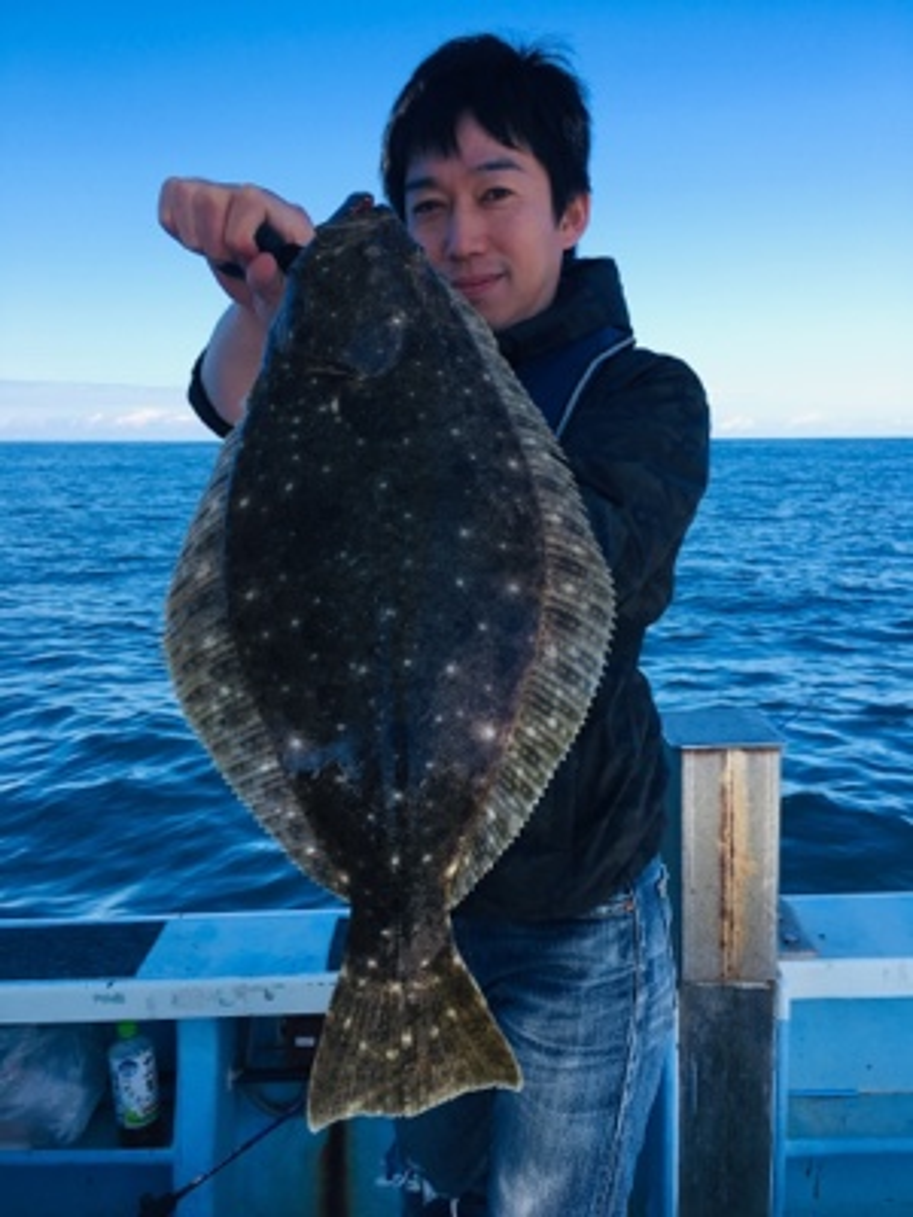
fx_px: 1020
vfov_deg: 61.7
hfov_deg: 48.2
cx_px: 456
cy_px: 608
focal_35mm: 29
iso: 25
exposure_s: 1/680
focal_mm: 4.15
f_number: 2.2
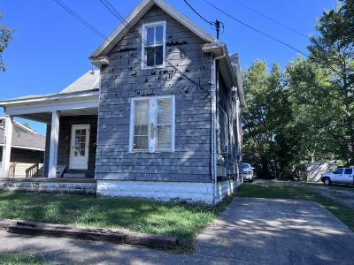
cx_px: 177
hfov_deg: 67.3
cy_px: 132
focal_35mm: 26
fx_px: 266
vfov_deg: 53.1
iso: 50
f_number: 1.5
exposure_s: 1/1079
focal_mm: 5.7
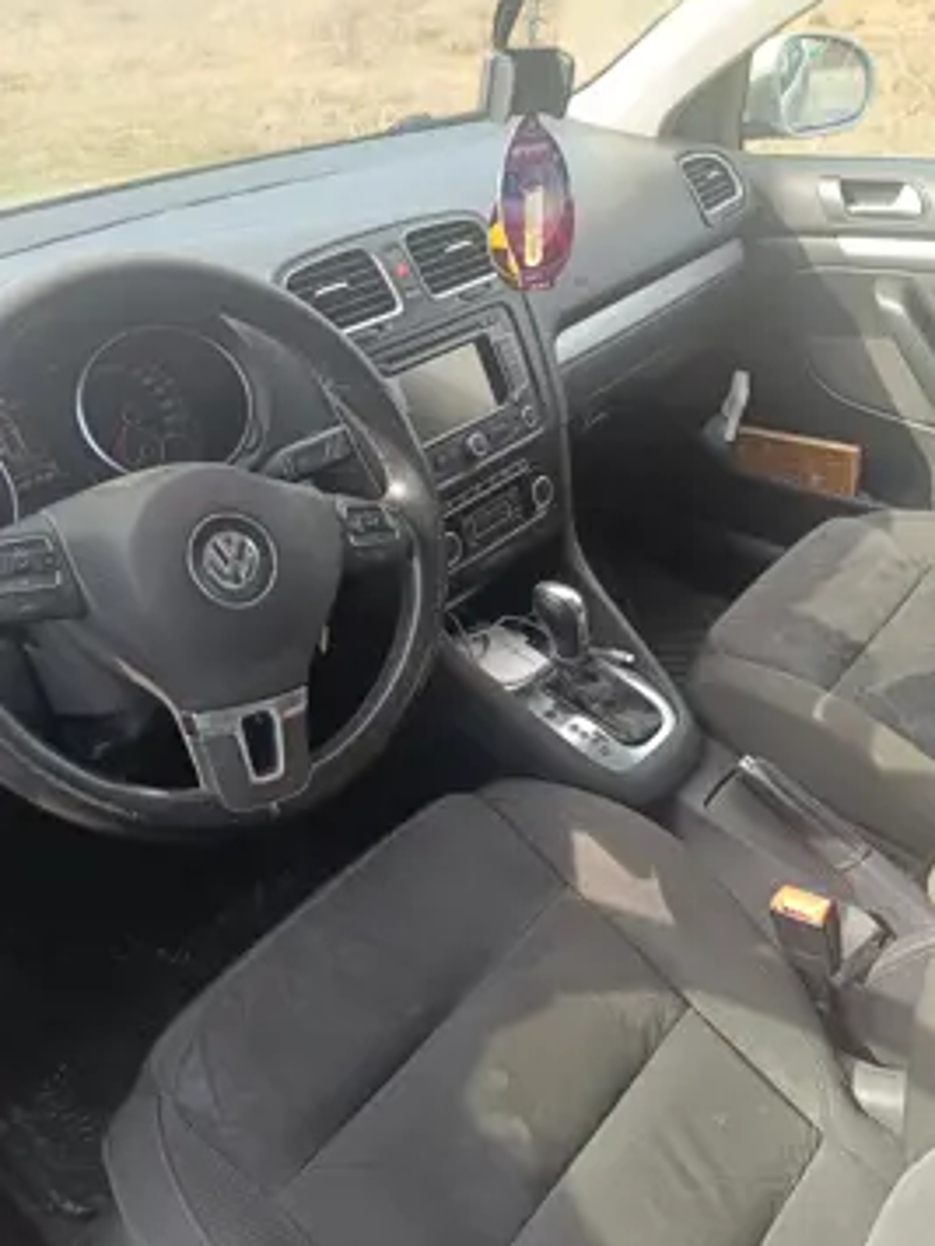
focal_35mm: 27
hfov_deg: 51.3
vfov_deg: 65.3
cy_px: 626
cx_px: 511
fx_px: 972
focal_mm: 5.59
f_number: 1.88
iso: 59
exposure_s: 1/102
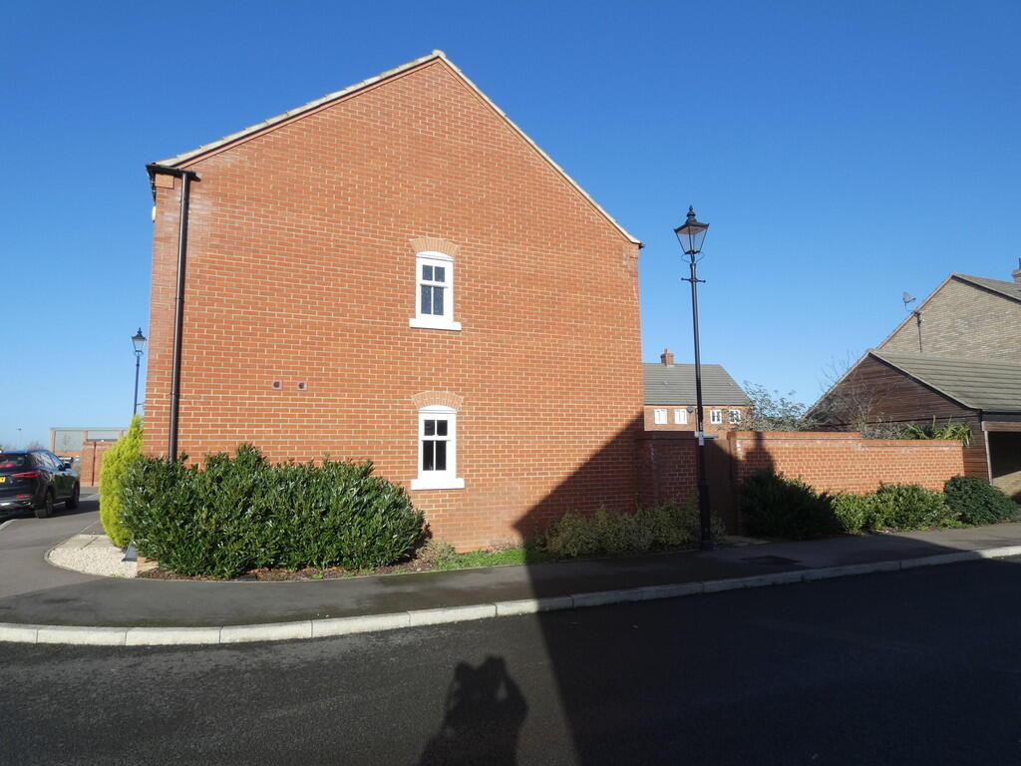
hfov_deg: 79.0
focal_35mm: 21
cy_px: 383
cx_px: 510
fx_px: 619
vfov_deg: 63.4
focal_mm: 3.7
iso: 80
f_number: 3.2
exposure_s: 1/800
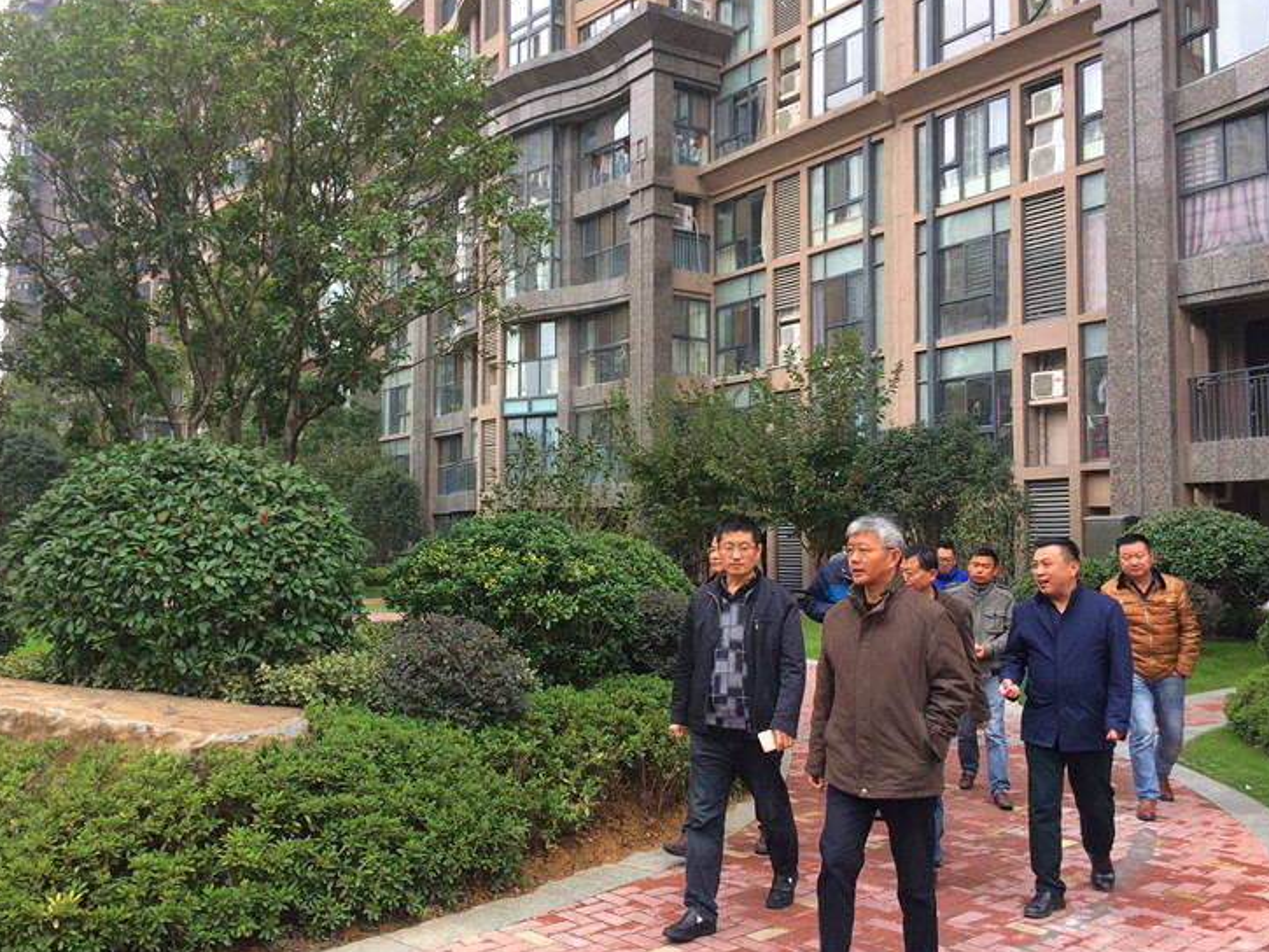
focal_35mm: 32
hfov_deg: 56.8
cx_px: 604
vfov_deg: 44.2
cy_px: 476
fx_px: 1173
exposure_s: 1/100
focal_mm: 4.15
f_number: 2.2
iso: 50
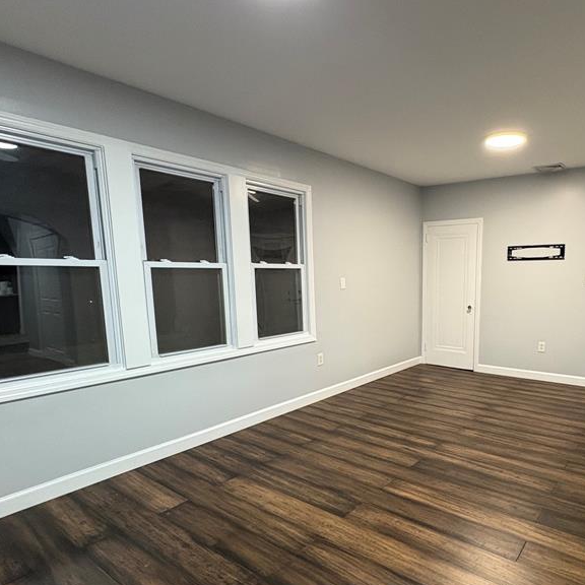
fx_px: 421
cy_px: 339
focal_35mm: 22
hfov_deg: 67.8
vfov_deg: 69.2
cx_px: 387
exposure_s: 1/60
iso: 320
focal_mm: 2.22
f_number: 2.2
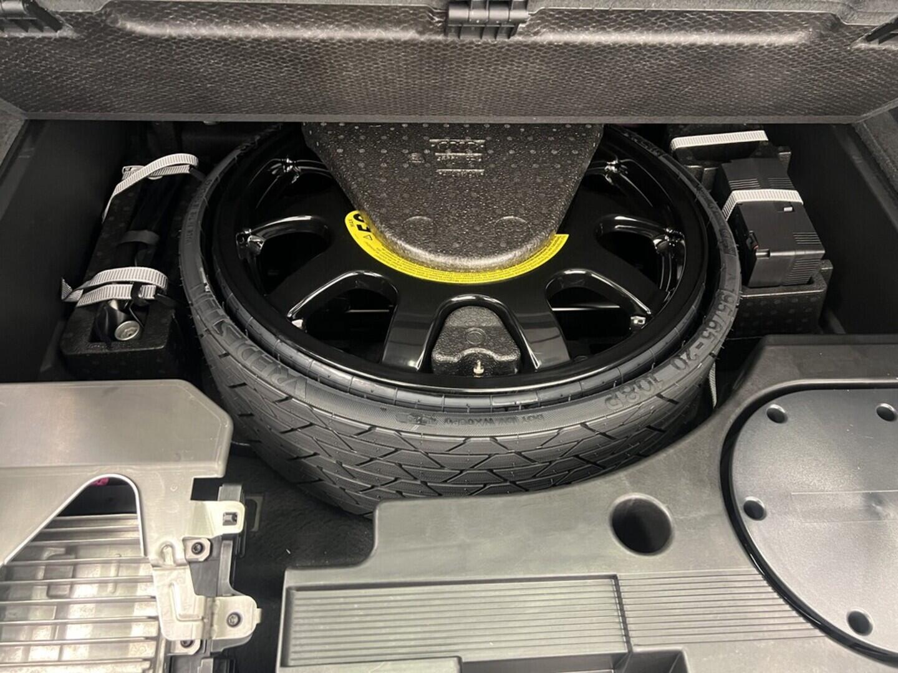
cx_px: 449
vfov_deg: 53.1
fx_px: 674
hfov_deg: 67.3
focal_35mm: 26
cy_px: 336
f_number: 1.5
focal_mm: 5.7
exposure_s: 1/40
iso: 640
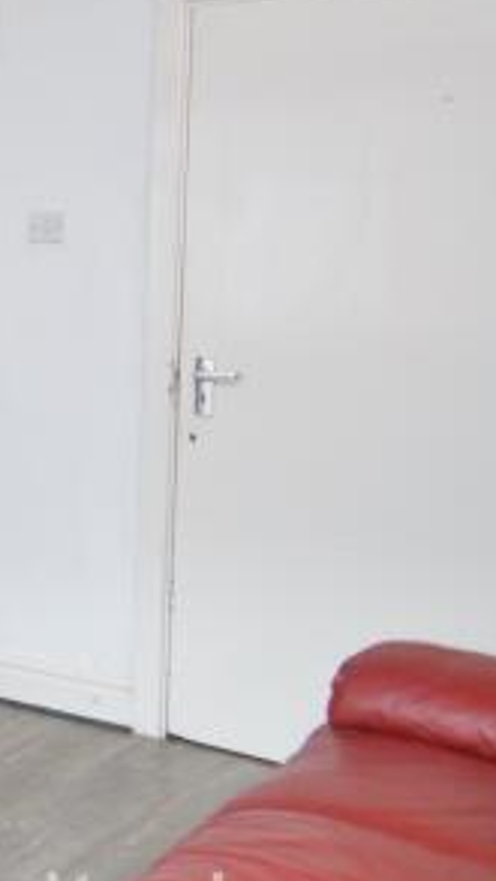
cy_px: 382
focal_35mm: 55
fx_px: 1285
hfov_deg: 15.6
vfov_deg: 37.8
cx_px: -580
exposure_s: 1/60
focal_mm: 10
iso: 400
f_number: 4
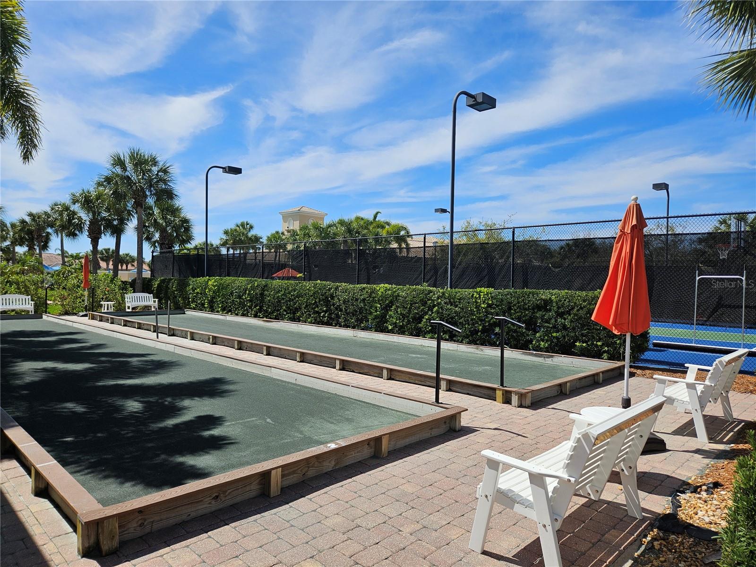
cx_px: 378
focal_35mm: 23
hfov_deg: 73.9
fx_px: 502
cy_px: 284
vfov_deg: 58.9
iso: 25
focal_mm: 5.4
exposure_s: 1/2537
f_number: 1.8
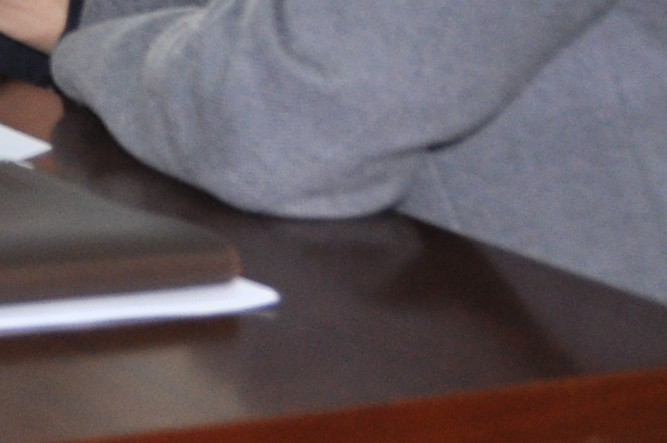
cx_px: -854
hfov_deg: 10.5
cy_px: -577
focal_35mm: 172
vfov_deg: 7.5
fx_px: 3183
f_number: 3.5
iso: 400
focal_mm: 20
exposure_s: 1/125
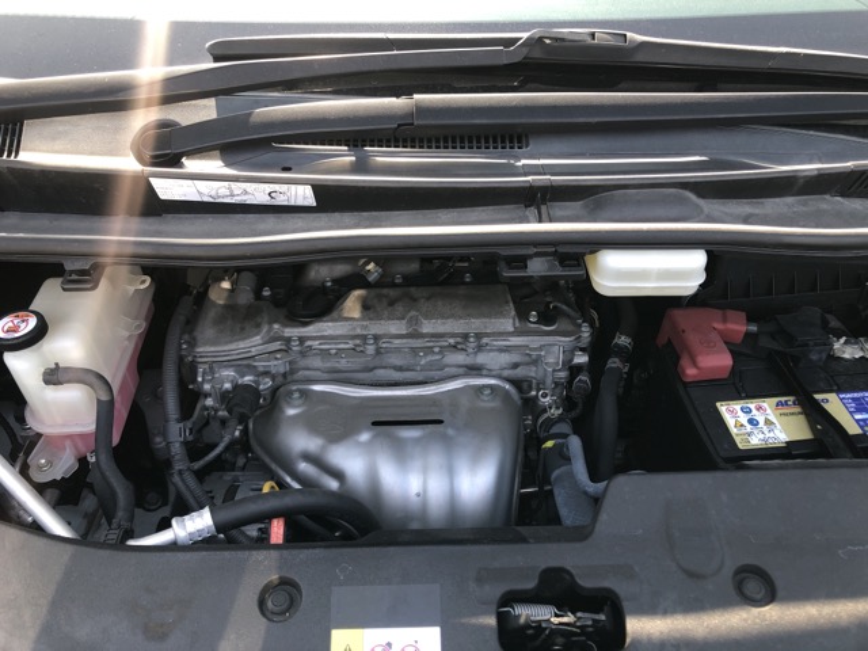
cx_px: 434
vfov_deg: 49.7
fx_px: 702
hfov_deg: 63.4
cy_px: 326
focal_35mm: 28
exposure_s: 1/120
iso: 32
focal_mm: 3.99
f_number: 1.8
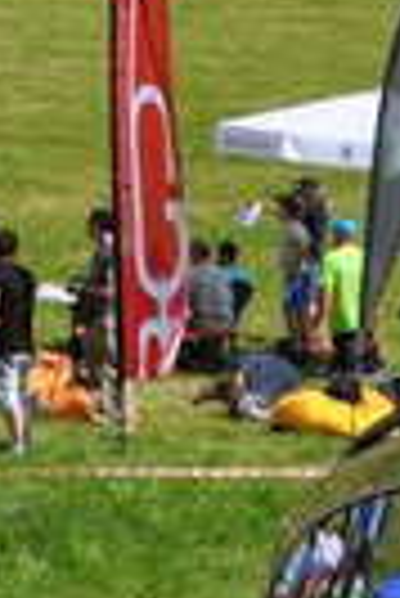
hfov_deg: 5.2
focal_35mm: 249
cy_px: 36
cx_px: -796
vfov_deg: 8.2
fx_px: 4139
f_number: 10
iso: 200
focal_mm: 28
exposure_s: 1/400
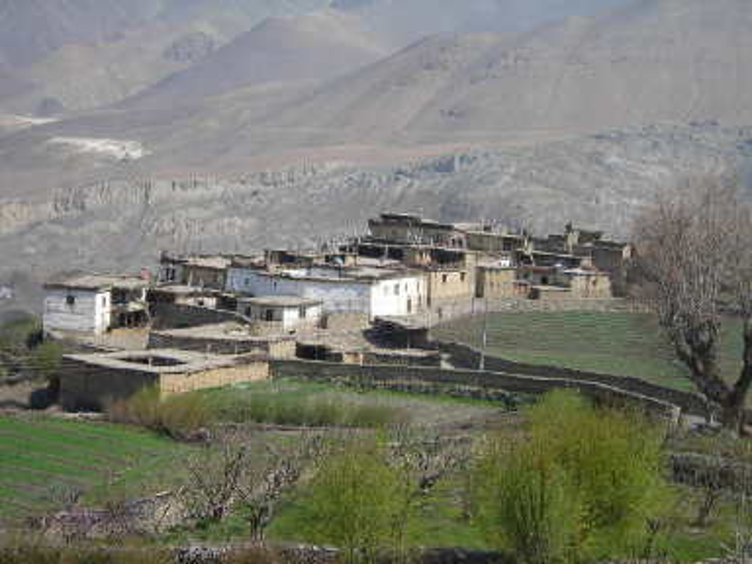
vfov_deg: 19.1
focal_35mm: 77
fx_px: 1673
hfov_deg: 25.3
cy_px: 282
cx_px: 376
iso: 50
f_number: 4.2
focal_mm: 12.7
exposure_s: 1/340
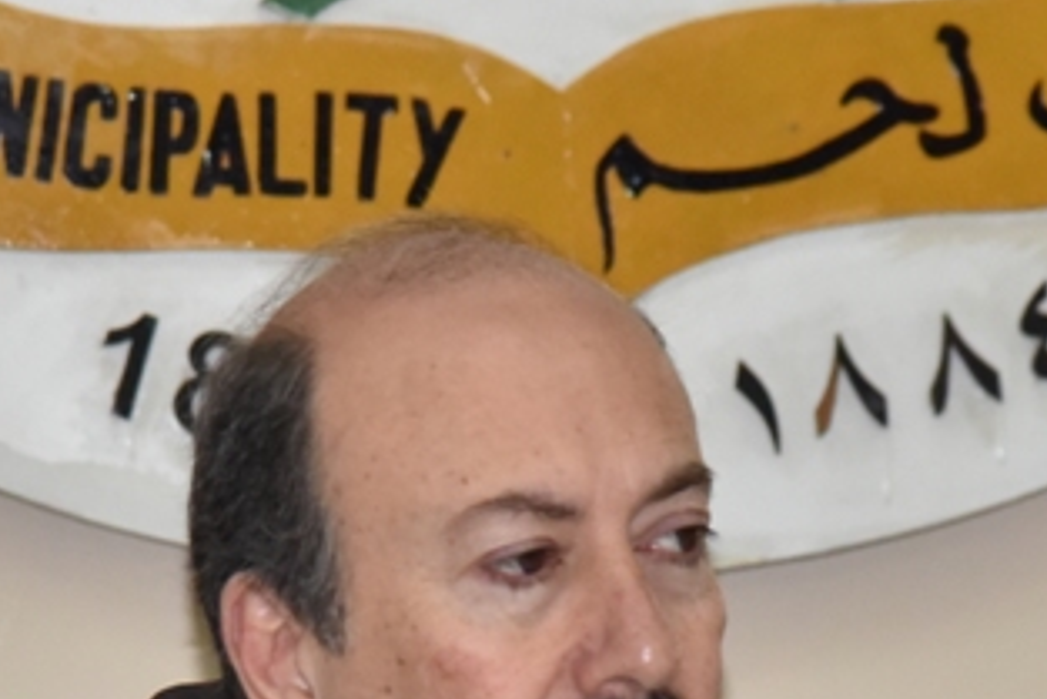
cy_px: 818
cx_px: 502
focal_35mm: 366
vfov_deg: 3.8
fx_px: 10649
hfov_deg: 5.6
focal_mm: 112
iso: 2500
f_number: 6.3
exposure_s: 1/200
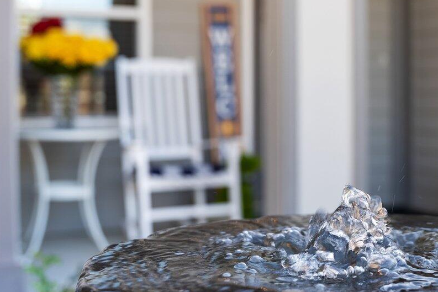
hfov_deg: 31.7
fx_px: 754
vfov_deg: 21.8
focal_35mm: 62
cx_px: 337
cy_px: 96
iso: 100
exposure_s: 1/100
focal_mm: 24
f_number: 2.8
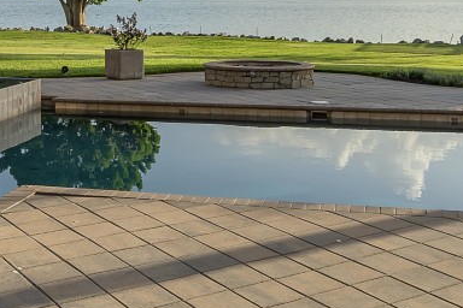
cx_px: 183
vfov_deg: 22.1
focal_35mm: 59
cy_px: 0
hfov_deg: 33.8
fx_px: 759
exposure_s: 1/200
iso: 100
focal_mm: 14
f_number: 7.1
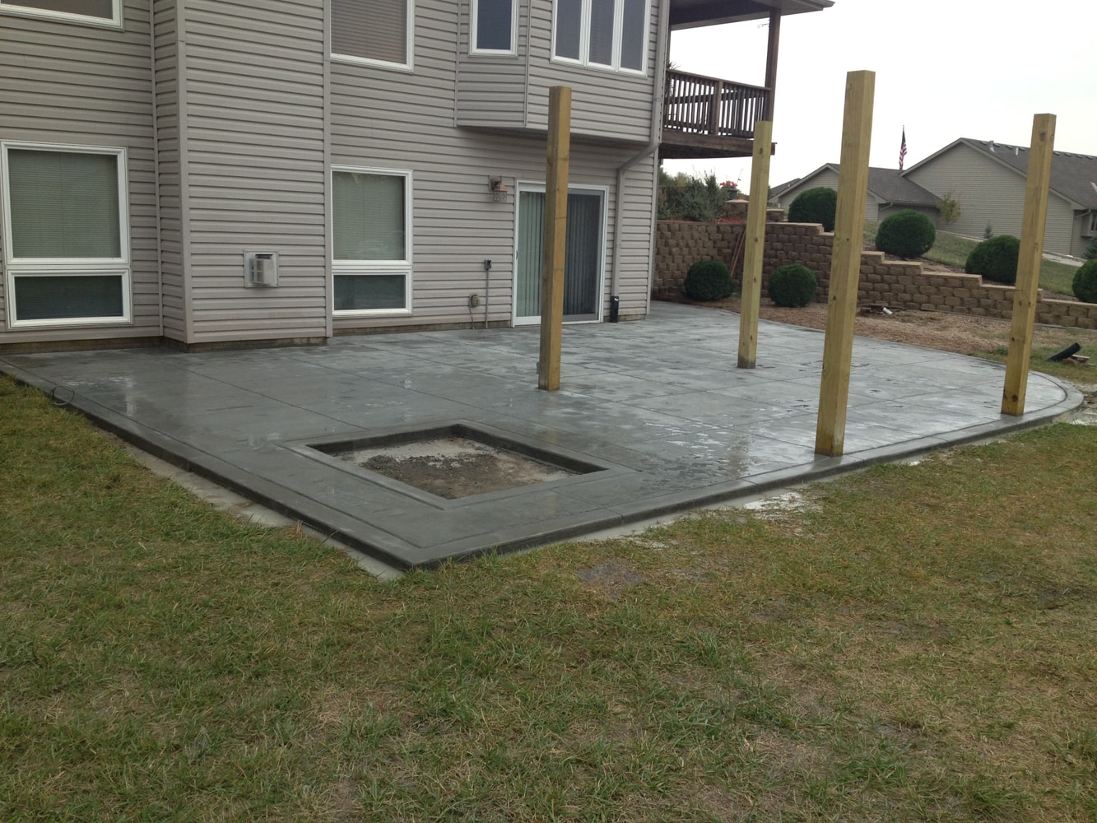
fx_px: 1109
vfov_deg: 40.7
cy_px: 412
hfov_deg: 52.6
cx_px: 548
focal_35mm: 35
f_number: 2.4
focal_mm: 4.28
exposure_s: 1/123
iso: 50
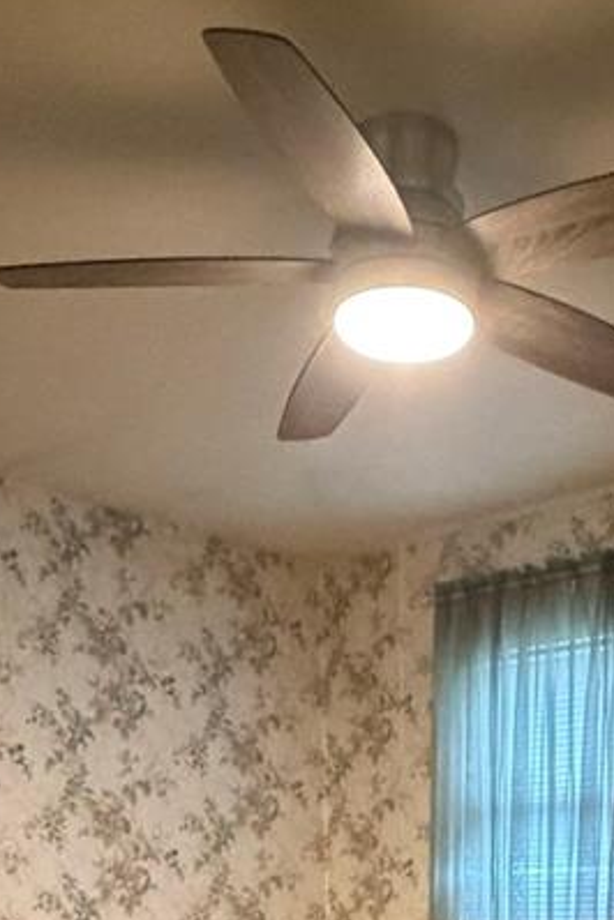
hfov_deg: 23.9
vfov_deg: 29.6
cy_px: 1153
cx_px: 480
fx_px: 1433
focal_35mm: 56
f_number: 2.2
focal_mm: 2.22
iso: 1000
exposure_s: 1/40
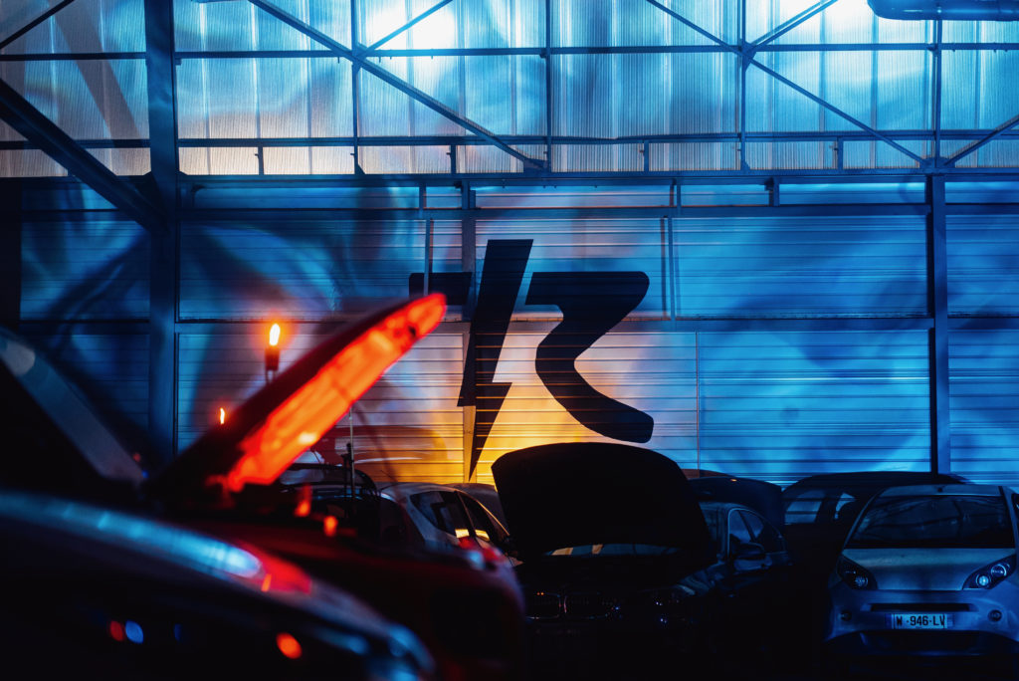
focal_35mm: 85
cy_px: 340
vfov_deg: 16.1
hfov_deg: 23.9
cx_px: 510
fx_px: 2407
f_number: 2
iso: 1600
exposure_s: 1/125
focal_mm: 85
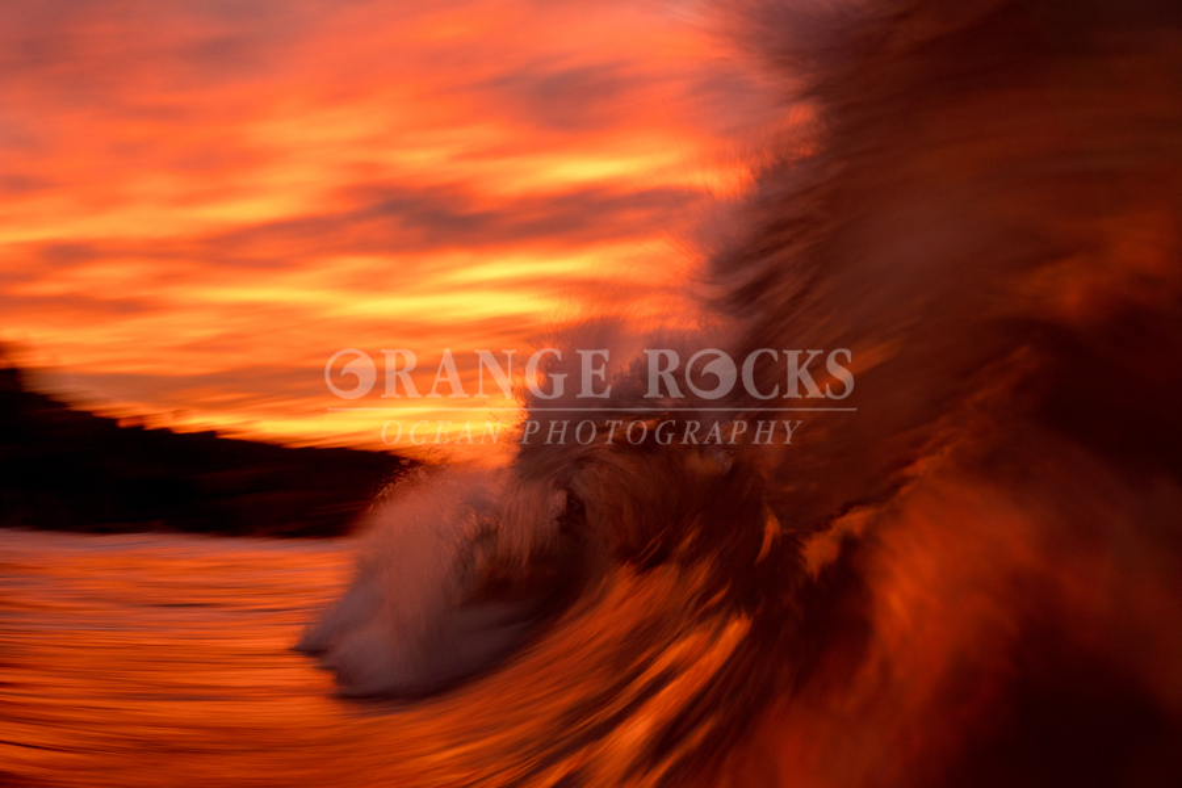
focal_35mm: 45
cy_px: 394
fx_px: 1477
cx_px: 591
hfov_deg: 43.6
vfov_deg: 29.9
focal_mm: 30
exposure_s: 1/15
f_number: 5.6
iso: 125
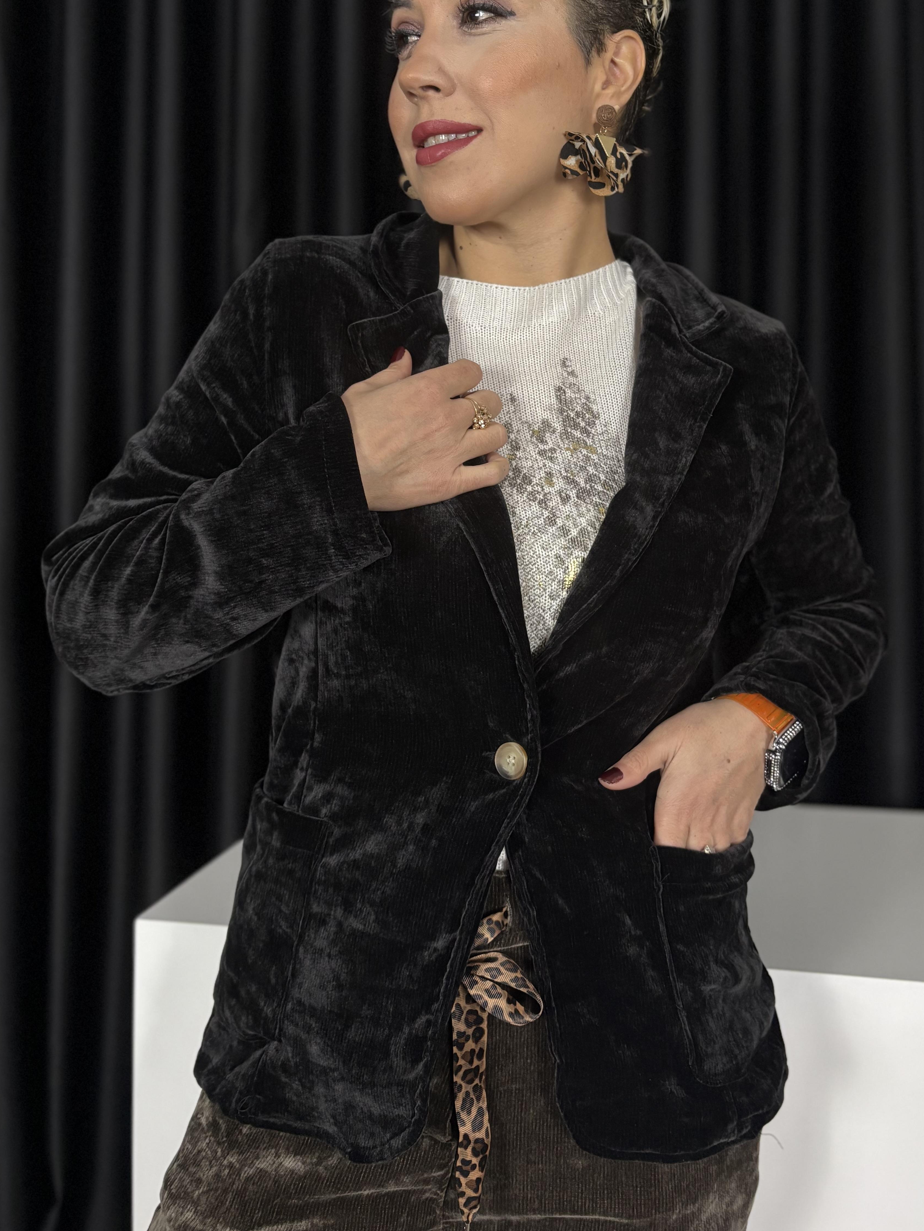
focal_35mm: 33
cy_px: 457
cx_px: 492
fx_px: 1174
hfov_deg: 42.9
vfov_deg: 54.7
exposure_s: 1/60
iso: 250
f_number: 1.6
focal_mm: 5.96
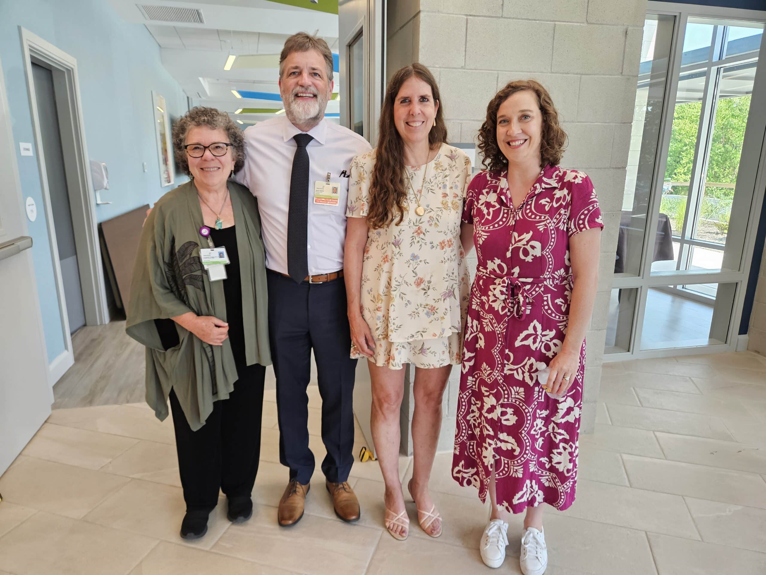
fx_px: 509
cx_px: 383
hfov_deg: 73.9
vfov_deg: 58.9
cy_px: 288
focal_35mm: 23
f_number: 1.8
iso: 160
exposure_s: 1/207
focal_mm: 5.4
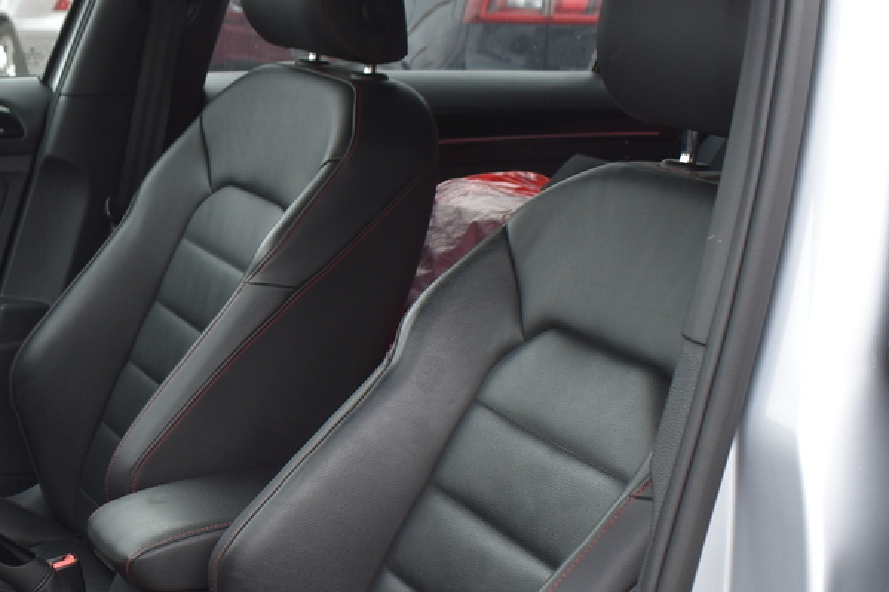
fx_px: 1802
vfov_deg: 18.4
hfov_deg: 26.7
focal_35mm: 73
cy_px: 509
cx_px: 76
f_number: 5.6
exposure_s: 1/125
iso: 200
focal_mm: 18
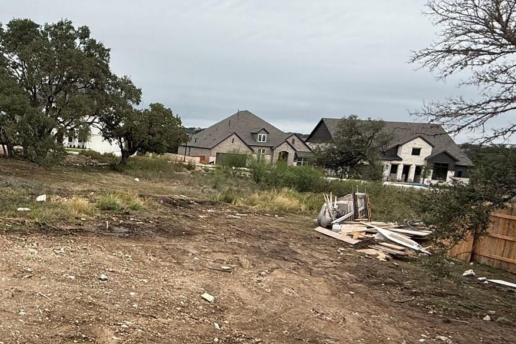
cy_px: 197
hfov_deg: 48.4
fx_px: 487
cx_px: 30
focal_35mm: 34
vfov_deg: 38.8
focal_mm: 2.22
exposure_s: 1/390
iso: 50
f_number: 2.2
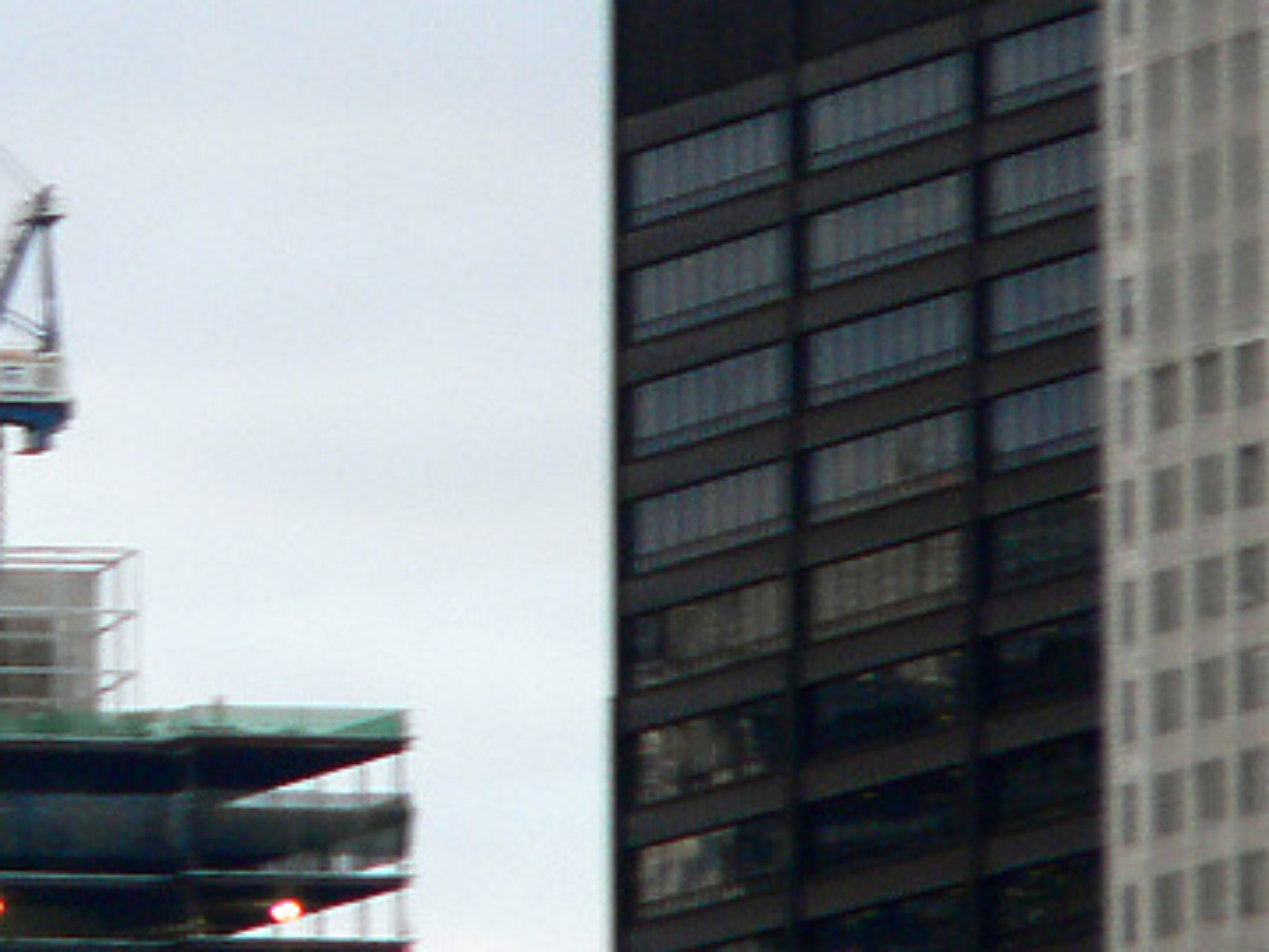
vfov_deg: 1.4
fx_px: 39555
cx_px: 18
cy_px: 739
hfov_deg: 1.8
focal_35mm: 1079
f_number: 2.8
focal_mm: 72
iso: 150
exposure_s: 1/60
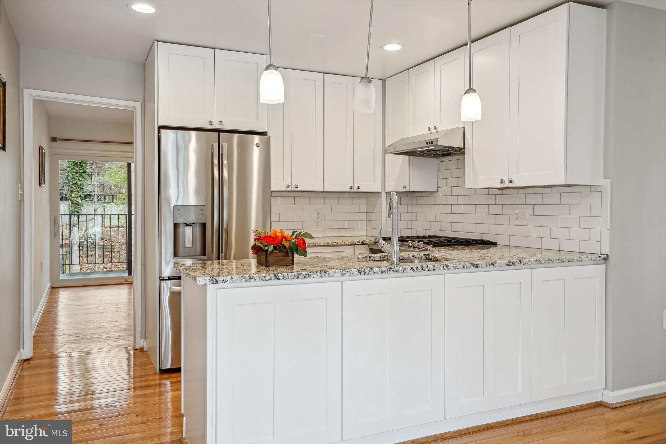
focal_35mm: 29
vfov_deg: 45.0
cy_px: 222
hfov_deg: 63.7
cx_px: 333
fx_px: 536
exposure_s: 1/100
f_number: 9
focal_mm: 29
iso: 800
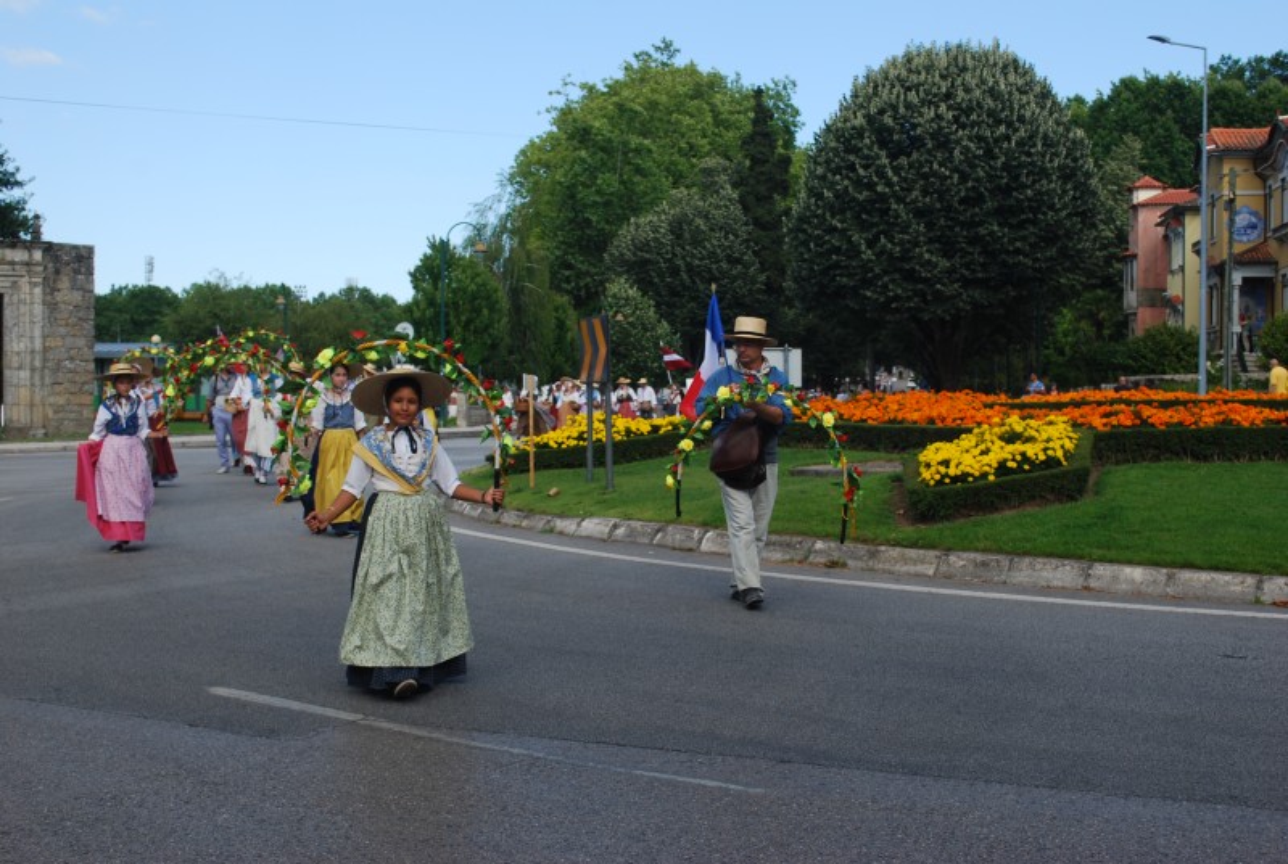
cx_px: 644
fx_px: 1613
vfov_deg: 30.0
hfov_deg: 43.5
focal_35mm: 45
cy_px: 432
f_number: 6.3
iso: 100
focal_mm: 30
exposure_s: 1/160
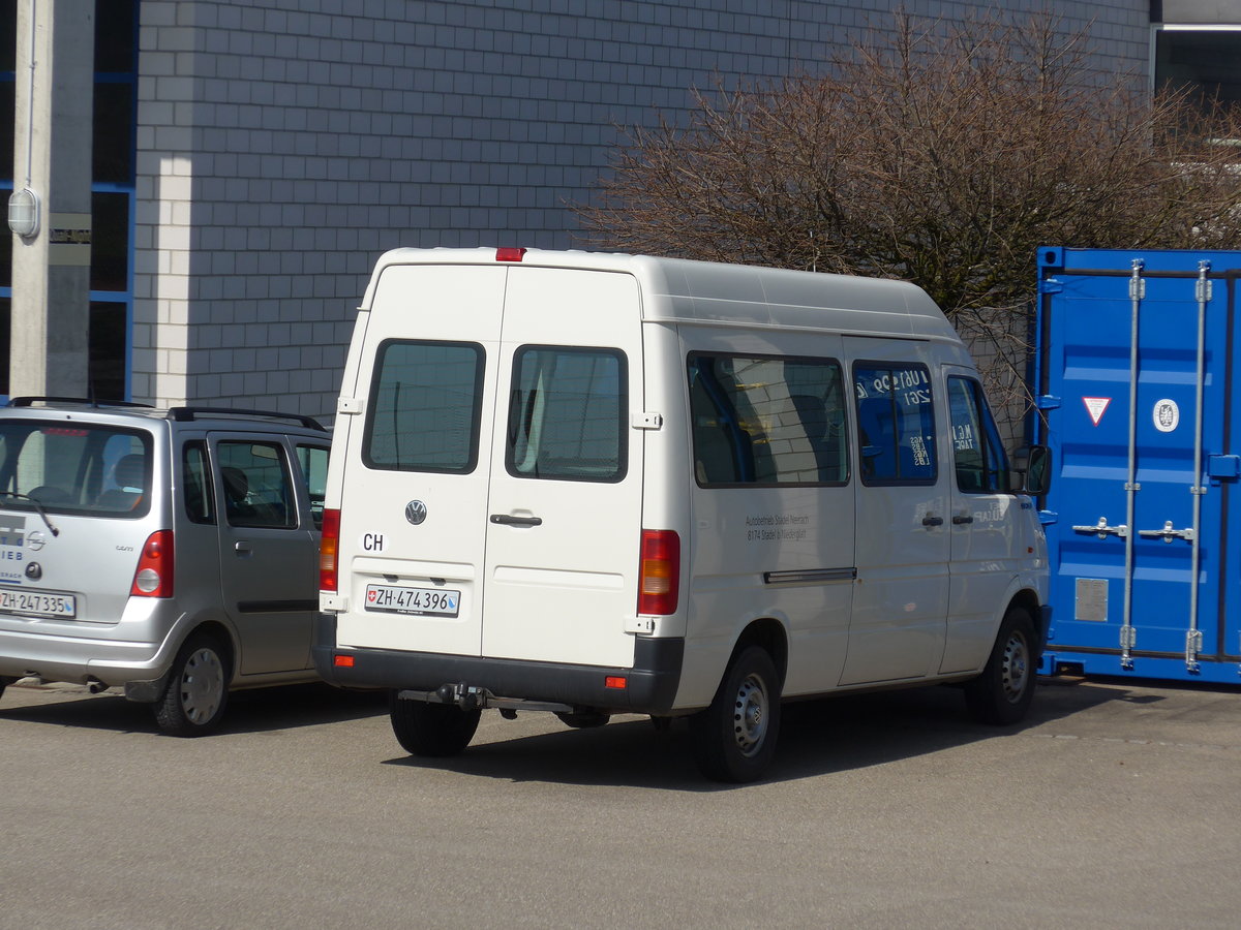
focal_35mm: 124
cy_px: 465
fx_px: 4445
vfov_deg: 12.0
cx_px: 620
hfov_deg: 15.9
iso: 80
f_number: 5.2
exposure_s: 1/800
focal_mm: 24.3
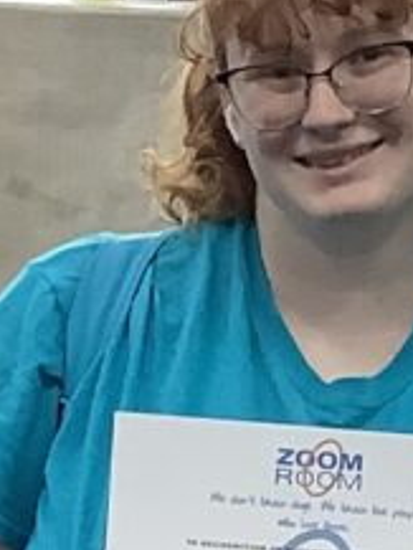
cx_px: 362
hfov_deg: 6.8
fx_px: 3480
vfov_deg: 8.7
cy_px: 1001
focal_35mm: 219
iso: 125
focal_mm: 3.3
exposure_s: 1/60
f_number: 2.4
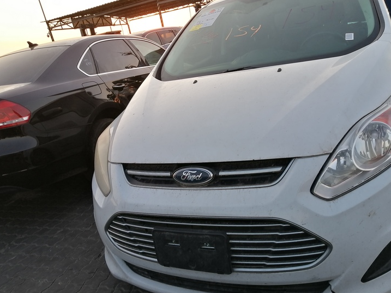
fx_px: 328
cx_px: 216
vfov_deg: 48.2
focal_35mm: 29
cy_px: 155
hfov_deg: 61.5
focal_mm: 3.95
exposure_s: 1/127
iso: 50
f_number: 1.8
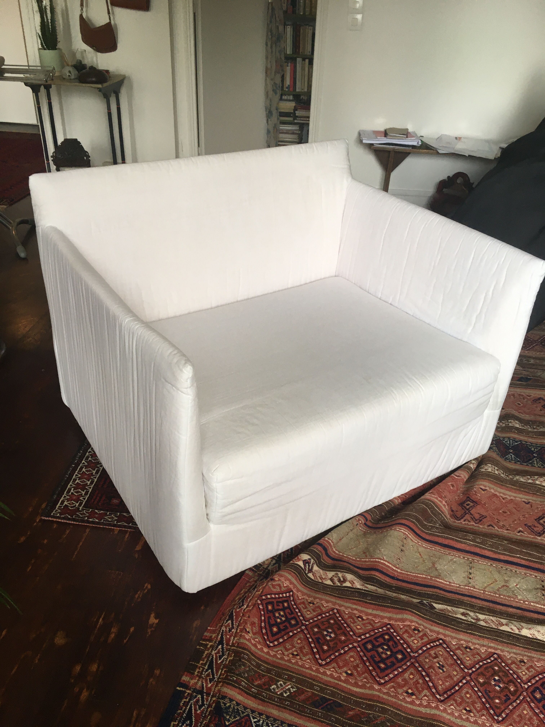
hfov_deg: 48.2
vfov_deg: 61.7
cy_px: 364
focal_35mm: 29
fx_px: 609
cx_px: 272
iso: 40
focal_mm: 4.15
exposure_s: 1/33
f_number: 2.2
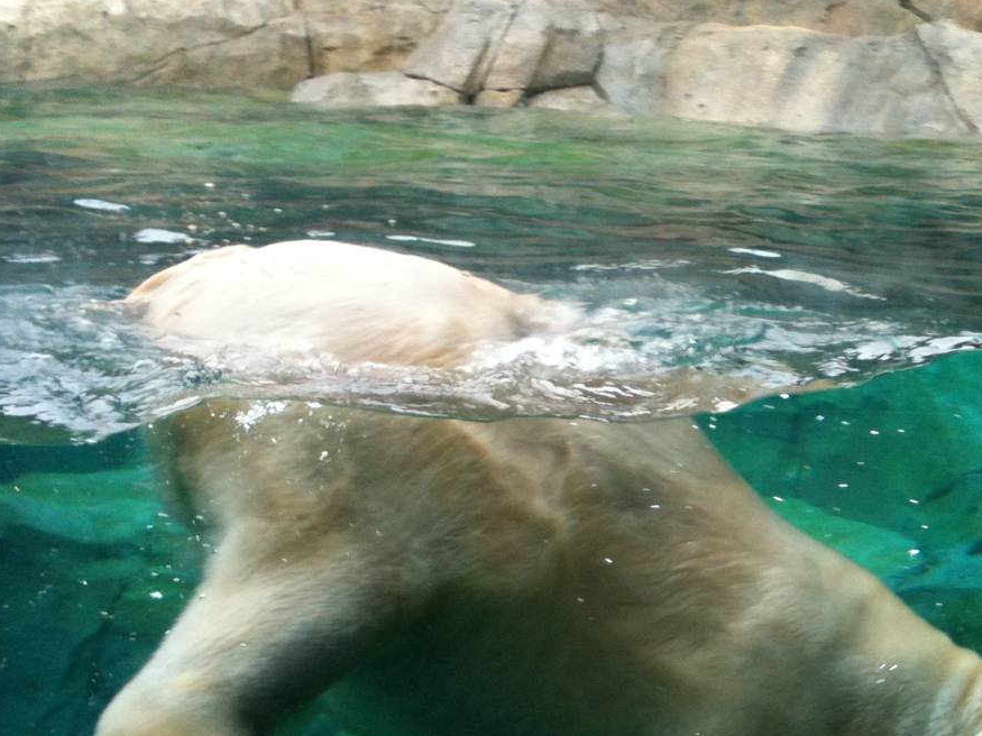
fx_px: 1815
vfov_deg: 22.8
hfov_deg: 29.8
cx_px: 725
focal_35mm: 64
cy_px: 524
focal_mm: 3.85
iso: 80
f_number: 2.8
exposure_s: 1/120
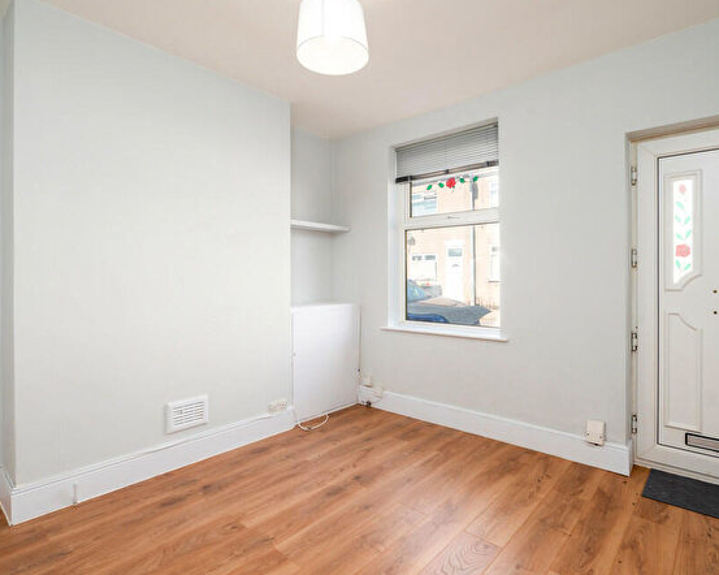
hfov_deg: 83.2
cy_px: 286
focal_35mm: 19
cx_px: 380
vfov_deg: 70.8
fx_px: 404
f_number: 7.1
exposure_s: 1/160
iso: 250
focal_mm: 16
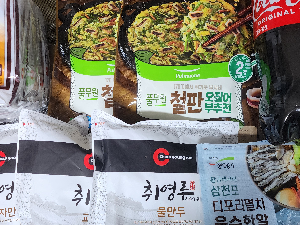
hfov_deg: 47.8
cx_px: 166
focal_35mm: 39
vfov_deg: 36.8
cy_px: 108
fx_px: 338
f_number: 1.8
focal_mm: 6.4
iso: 160
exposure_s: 1/60.2
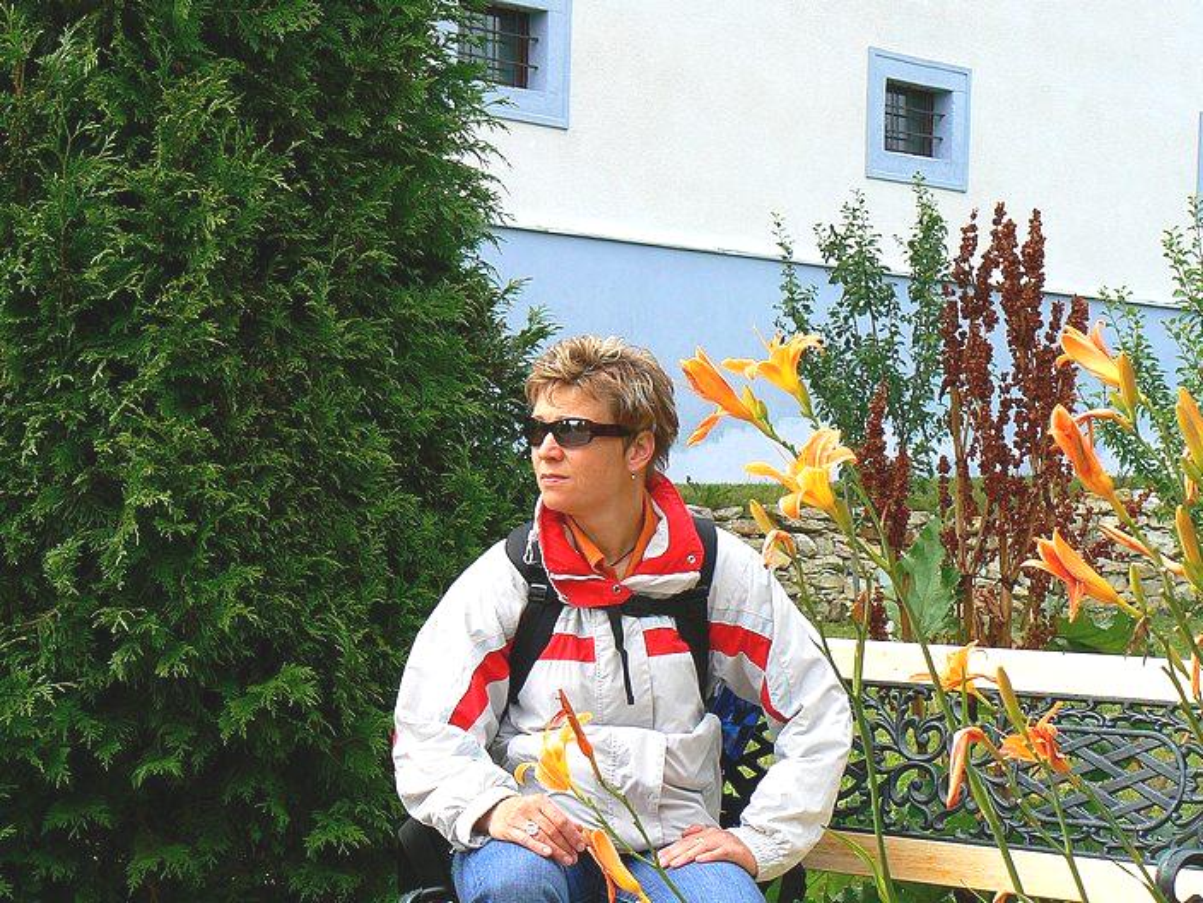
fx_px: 3162
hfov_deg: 21.5
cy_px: 452
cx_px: 602
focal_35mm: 91
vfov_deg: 16.2
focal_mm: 15.2
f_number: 5.6
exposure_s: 1/400
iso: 100
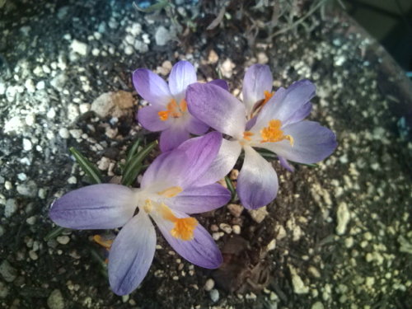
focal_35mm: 32
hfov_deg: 56.8
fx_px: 381
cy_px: 154
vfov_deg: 44.2
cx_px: 206
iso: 57
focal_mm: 3.3
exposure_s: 1/25
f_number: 2.8
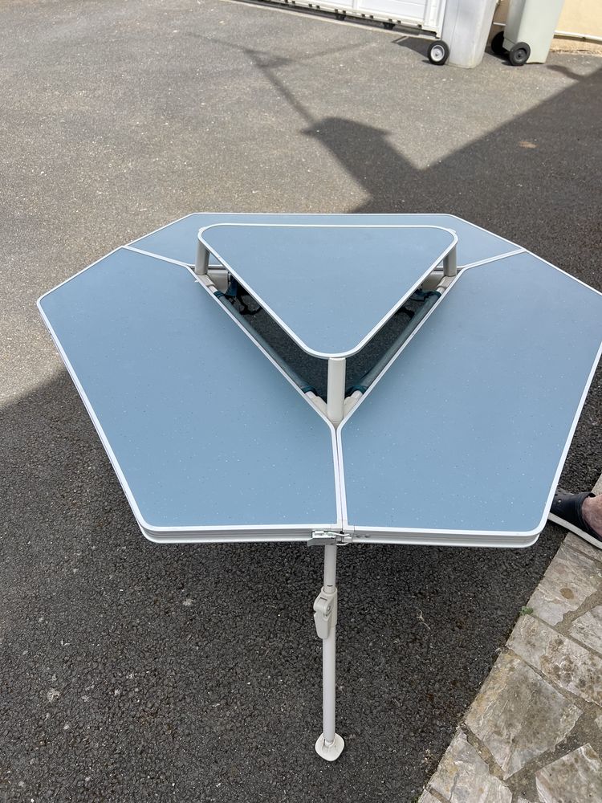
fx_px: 603
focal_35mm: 26
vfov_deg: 67.3
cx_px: 301
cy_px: 402
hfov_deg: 53.1
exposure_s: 1/1901
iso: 50
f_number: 1.5
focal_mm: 5.7
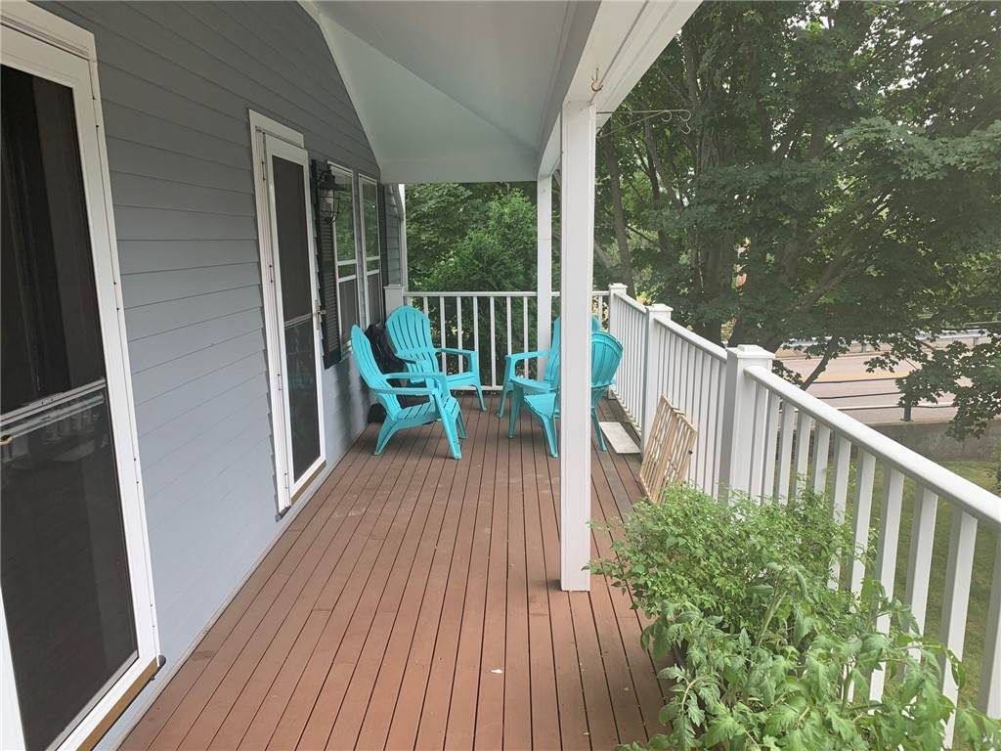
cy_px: 376
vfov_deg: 53.1
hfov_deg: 67.3
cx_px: 500
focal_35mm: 26
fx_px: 752
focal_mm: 4.25
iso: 25
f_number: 1.8
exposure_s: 1/185
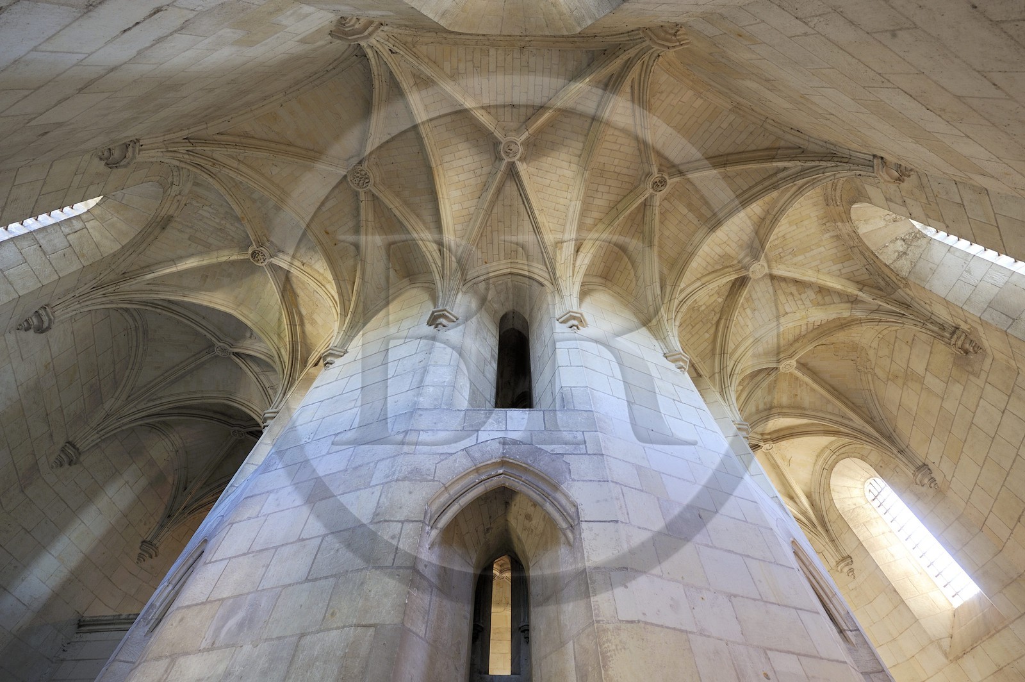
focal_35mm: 14
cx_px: 512
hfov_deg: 104.3
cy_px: 341
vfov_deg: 81.1
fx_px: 398
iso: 400
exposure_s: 1/13
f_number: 8
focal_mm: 14
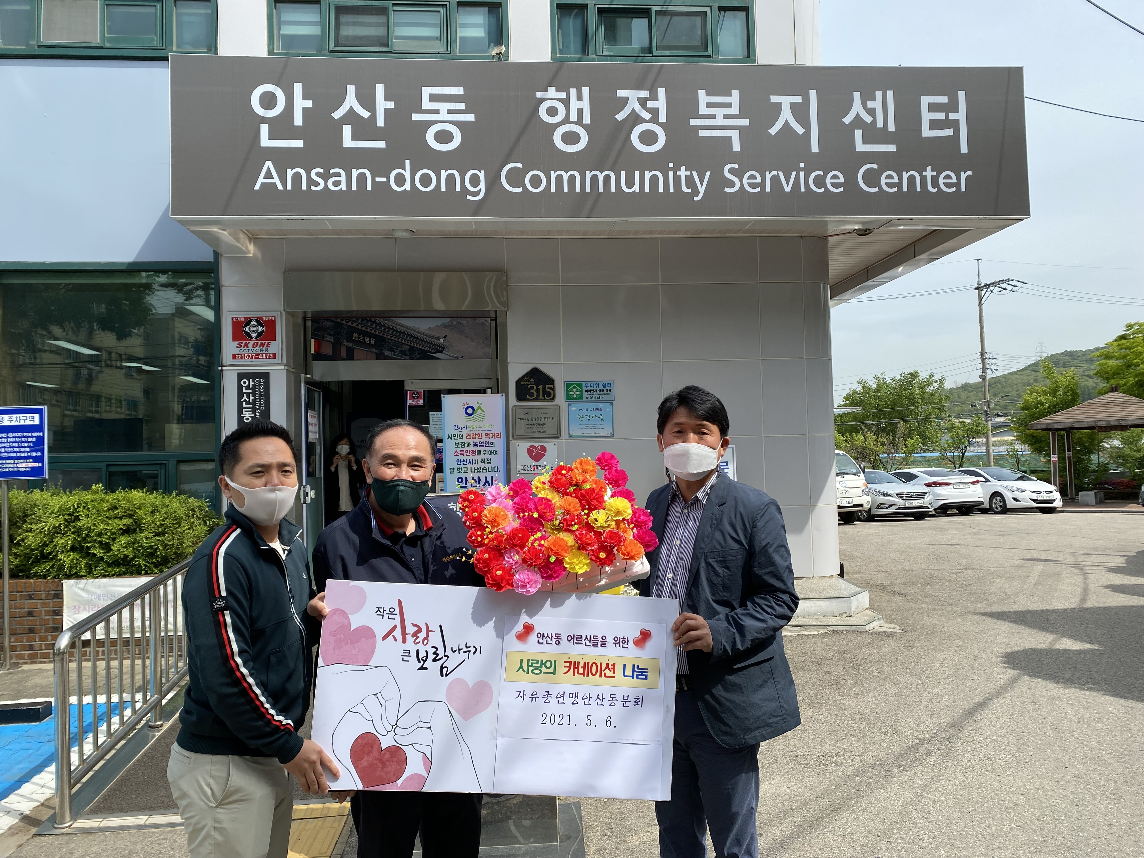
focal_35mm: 26
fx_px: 859
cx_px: 572
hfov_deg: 67.3
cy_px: 429
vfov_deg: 53.1
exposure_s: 1/1898
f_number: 1.8
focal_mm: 4.25
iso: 32
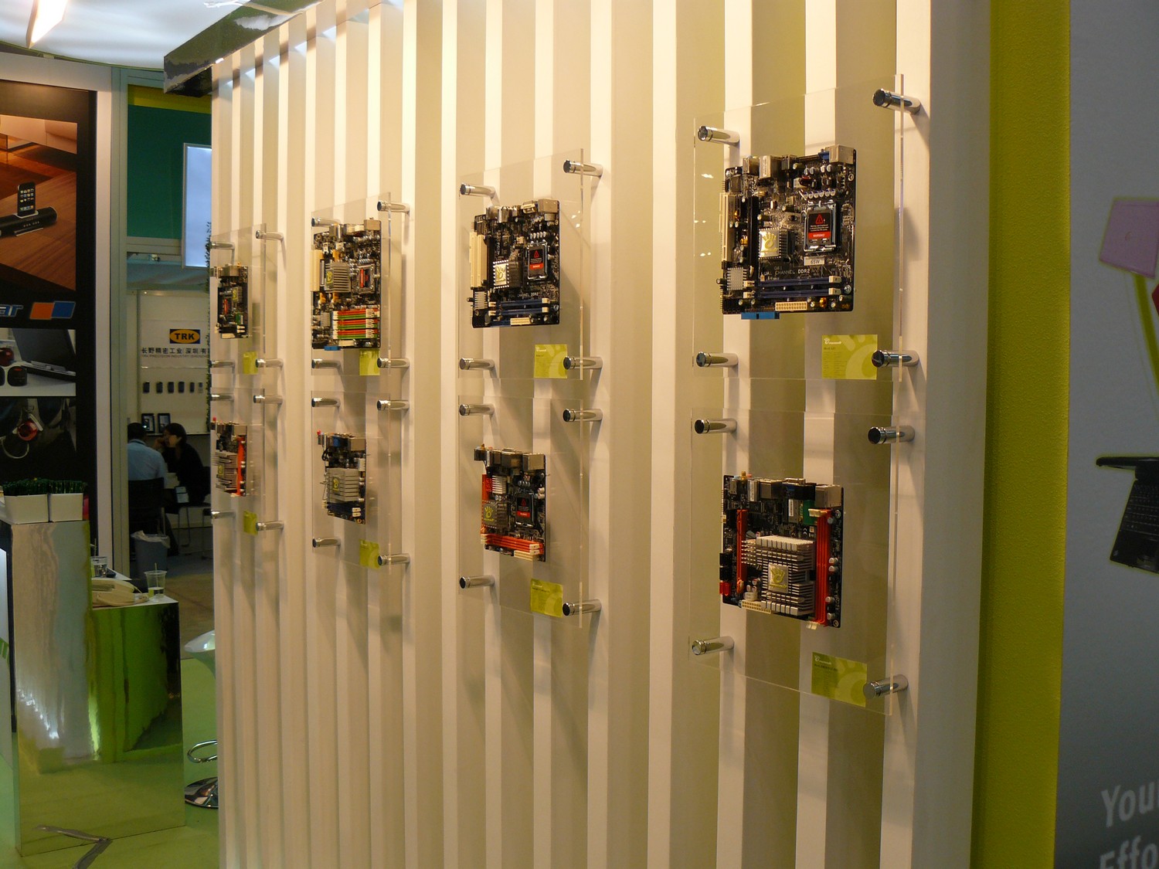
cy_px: 434
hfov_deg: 51.4
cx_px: 580
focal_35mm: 36
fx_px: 1205
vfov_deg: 39.7
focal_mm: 6
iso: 100
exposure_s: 1/50
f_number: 3.6
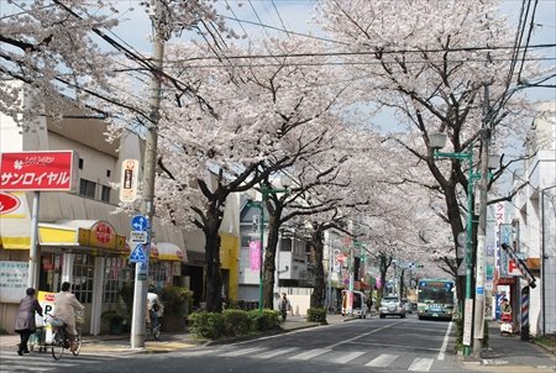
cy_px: 186
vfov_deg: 26.6
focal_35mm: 51
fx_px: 789
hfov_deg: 38.8
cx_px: 278
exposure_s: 1/250
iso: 100
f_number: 8
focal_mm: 34
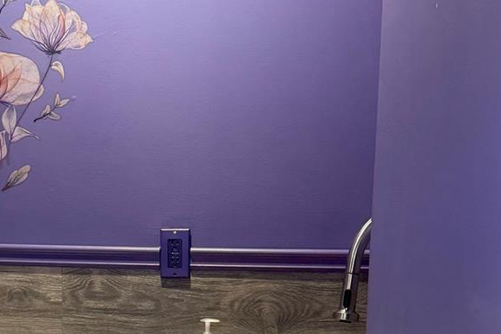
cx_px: 147
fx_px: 918
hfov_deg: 30.2
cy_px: 374
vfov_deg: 19.7
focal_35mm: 66
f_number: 1.78
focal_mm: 6.76
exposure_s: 1/74
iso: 200
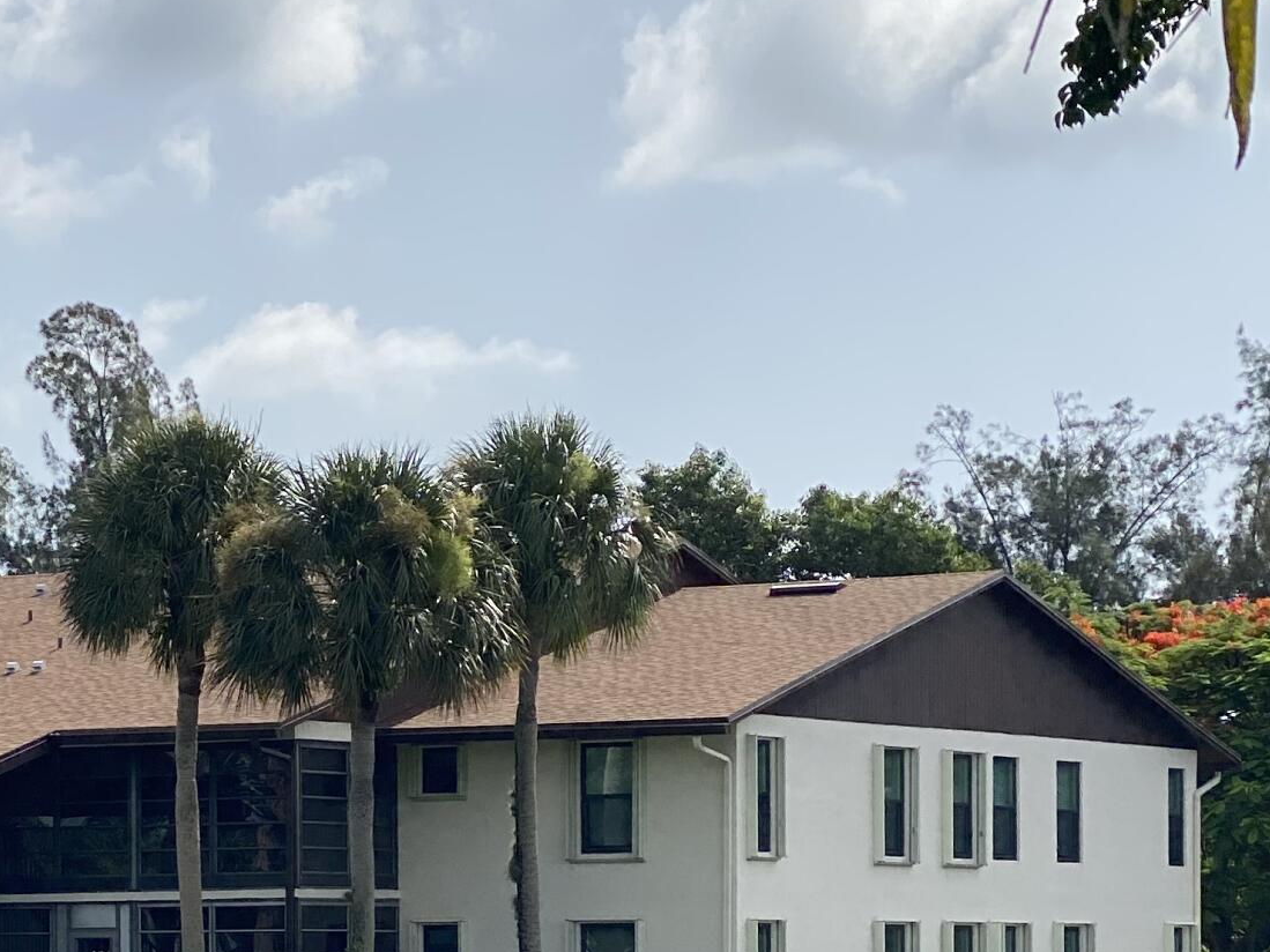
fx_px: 5209
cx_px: 46
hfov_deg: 13.7
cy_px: 1046
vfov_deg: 10.3
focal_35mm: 142
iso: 20
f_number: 2
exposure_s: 1/1996
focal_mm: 6
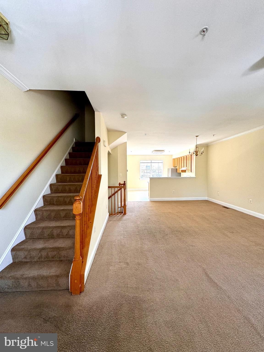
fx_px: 142
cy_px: 176
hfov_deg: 85.7
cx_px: 132
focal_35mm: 14
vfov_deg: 102.1
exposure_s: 1/99
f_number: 2.2
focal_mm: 2.22
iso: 80
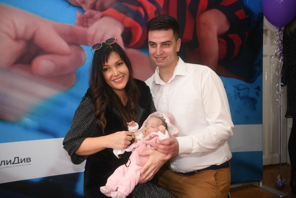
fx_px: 280
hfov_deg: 55.8
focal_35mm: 34
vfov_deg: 38.9
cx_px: 148
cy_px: 99
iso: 2500
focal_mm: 34
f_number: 2.8
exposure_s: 1/250
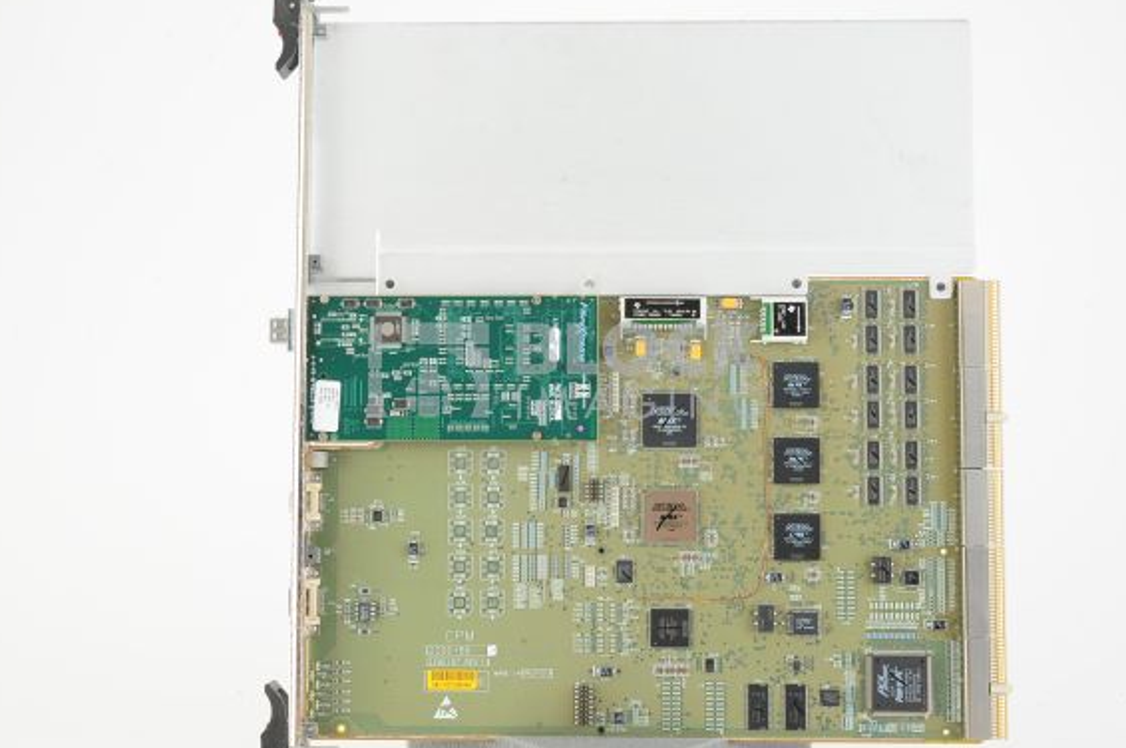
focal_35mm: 53
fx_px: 1656
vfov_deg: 25.5
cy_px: 371
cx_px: 567
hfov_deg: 37.6
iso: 1600
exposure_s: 1/125
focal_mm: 50
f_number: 11
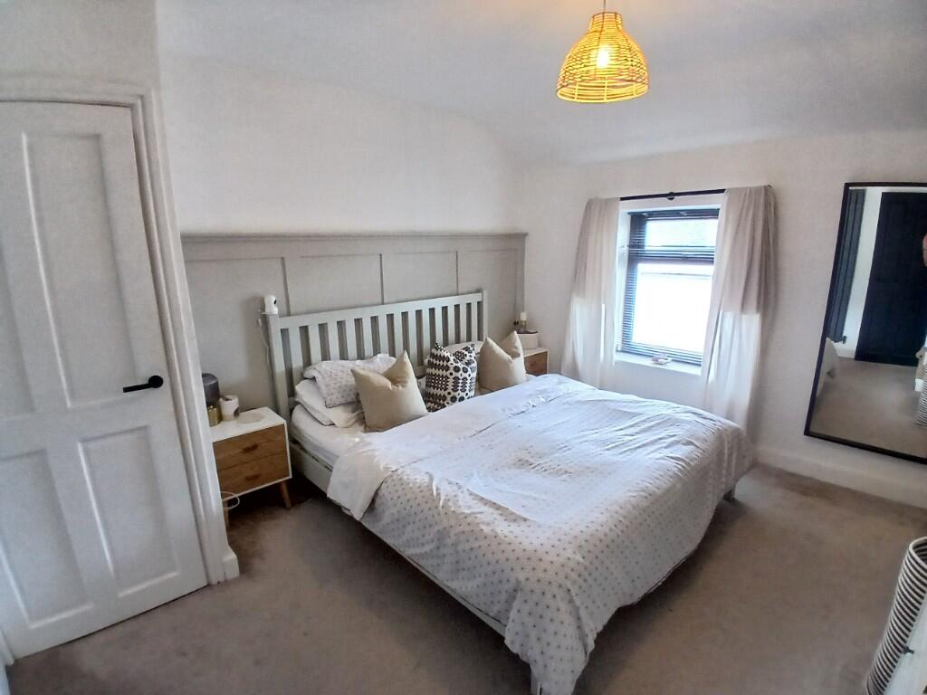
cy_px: 348
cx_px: 464
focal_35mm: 17
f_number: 2.2
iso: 250
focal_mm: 1.4
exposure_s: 1/33.3
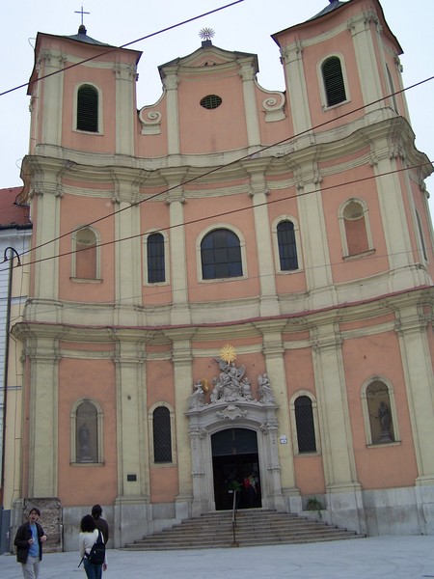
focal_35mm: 38
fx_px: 635
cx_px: 217
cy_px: 290
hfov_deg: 37.7
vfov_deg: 49.0
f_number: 2.8
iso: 80
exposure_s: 1/640
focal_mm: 6.3
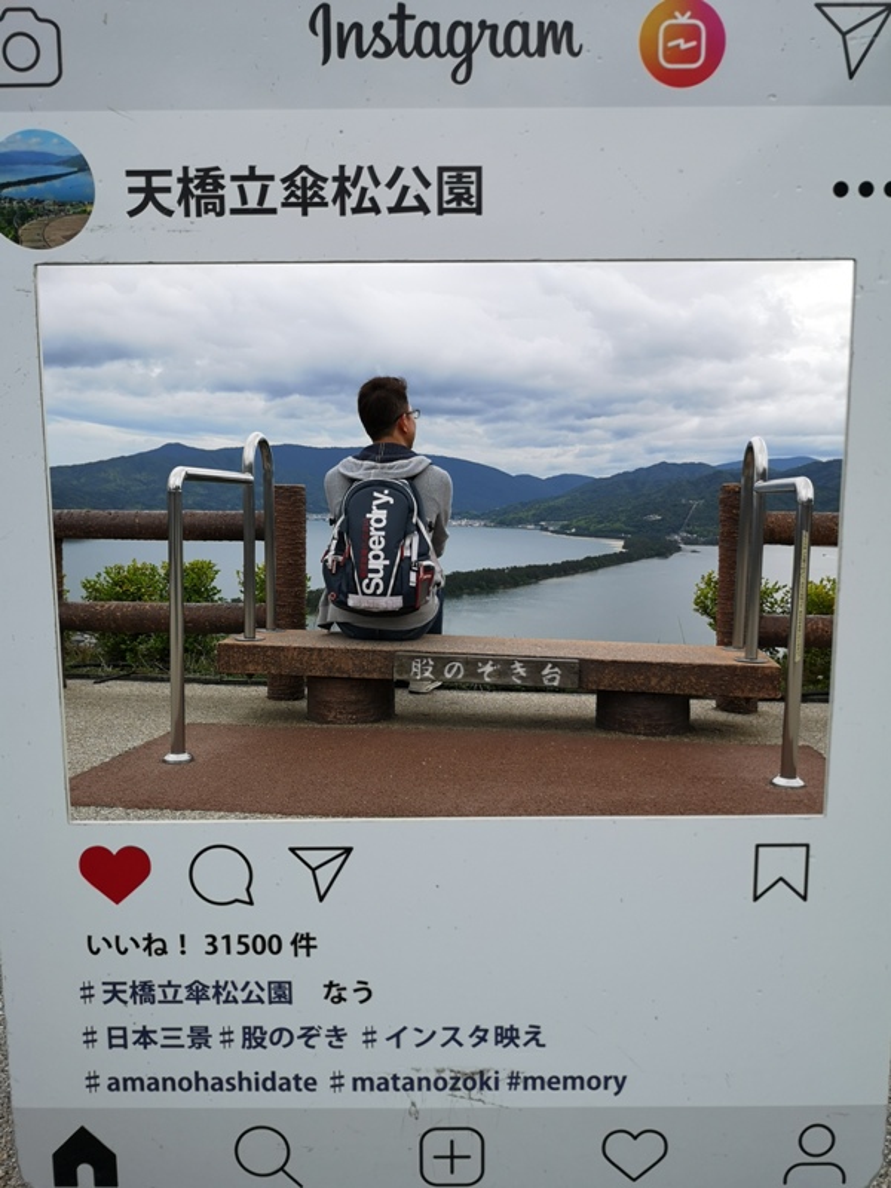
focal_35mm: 27
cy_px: 594
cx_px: 446
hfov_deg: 51.4
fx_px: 927
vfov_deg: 65.3
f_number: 1.8
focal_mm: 3.95
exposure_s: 1/1420
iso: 50
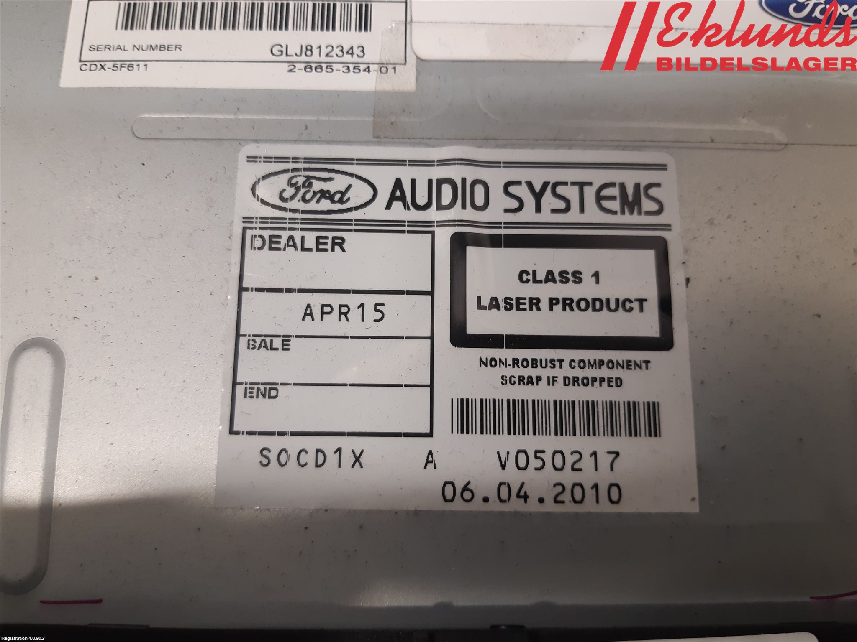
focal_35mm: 26
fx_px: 644
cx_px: 428
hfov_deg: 67.3
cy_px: 321
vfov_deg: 53.1
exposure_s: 1/50
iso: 100
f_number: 1.7
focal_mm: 3.93
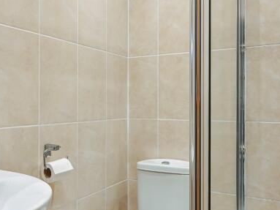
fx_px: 291
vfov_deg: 39.6
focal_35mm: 36
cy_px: 108
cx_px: 137
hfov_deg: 51.4
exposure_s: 1/20
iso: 400
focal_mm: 14
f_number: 8
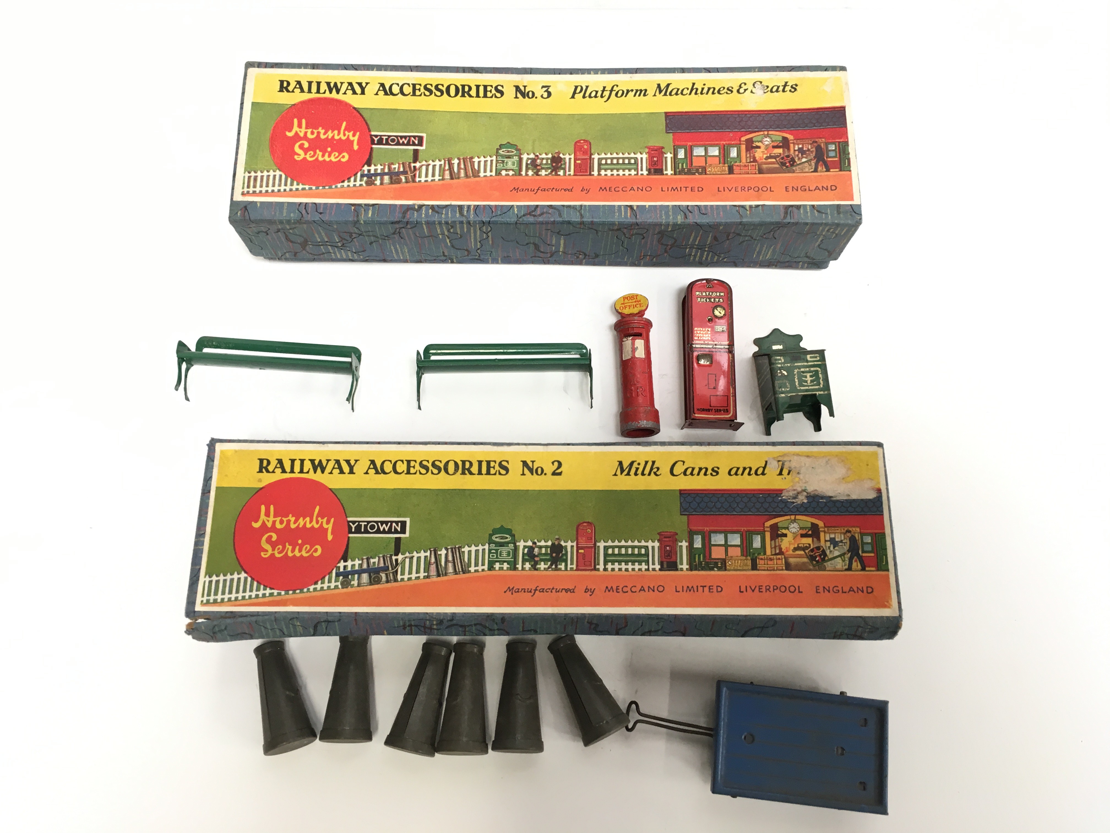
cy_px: 416
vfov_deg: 48.2
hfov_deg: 61.7
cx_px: 555
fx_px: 930
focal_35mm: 29
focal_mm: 4.15
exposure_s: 1/33
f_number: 2.2
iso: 40
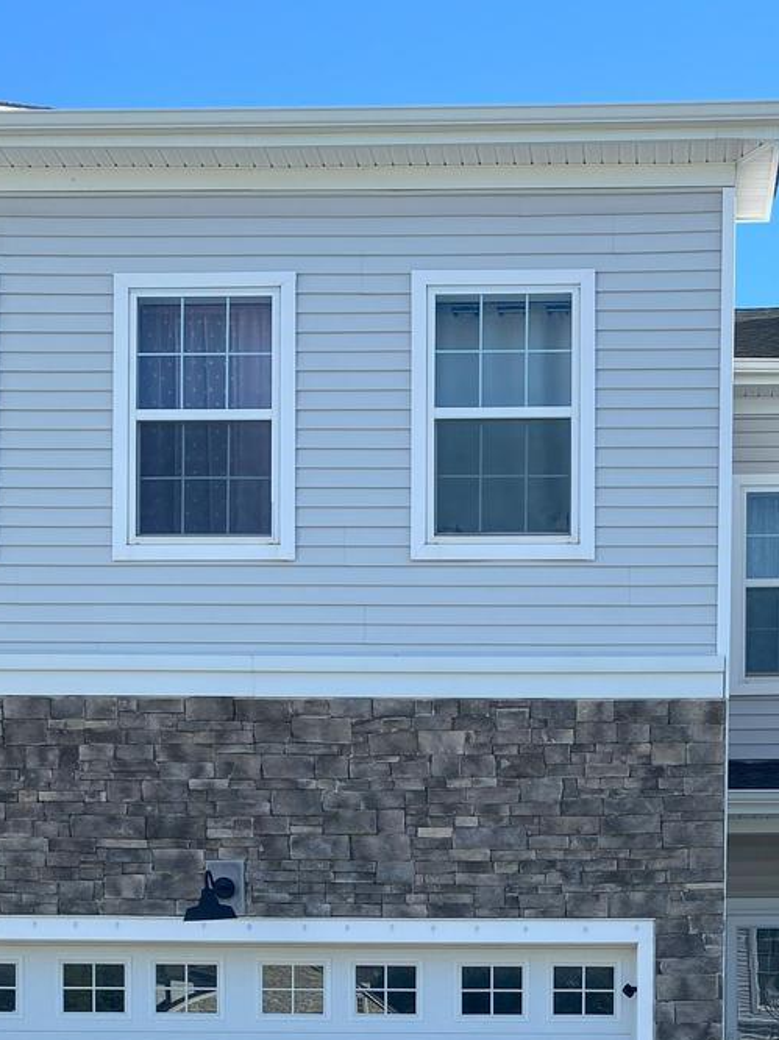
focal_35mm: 60
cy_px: 1137
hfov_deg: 24.1
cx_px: 581
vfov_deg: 29.2
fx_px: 1801
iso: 32
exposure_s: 1/1701
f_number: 1.8
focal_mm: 4.25
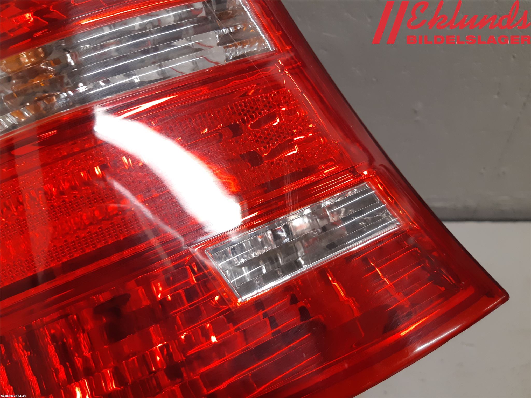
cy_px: 199
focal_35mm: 26
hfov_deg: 67.3
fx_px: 399
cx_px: 266
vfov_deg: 53.1
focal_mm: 3.93
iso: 100
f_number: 1.7
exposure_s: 1/50
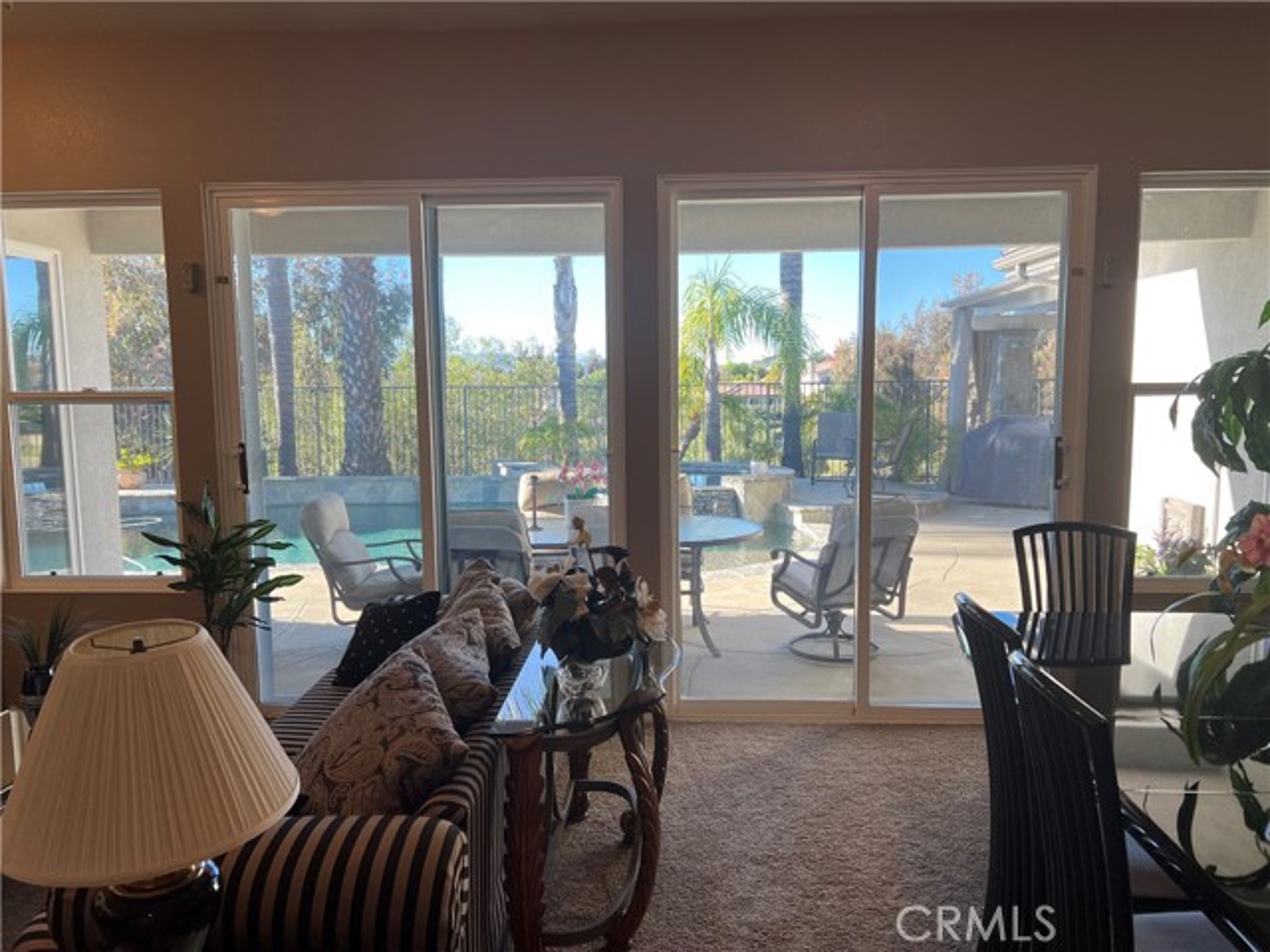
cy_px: 476
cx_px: 635
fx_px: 954
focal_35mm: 26
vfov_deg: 53.1
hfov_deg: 67.3
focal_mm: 5.7
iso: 40
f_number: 1.5
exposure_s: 1/120
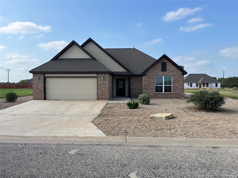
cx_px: 119
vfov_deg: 53.1
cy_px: 89
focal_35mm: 26
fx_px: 179
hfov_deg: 67.3
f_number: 1.6
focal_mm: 5.1
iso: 50
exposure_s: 1/3521
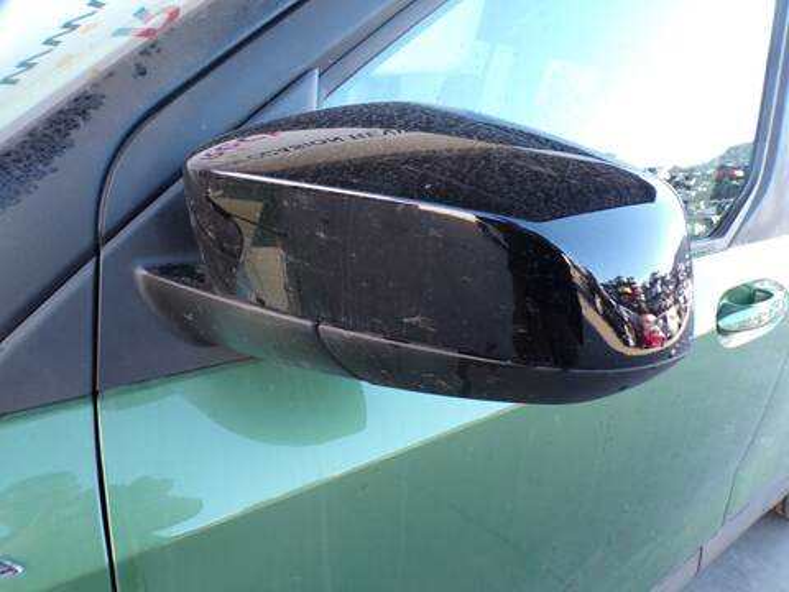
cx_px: 394
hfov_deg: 71.6
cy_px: 296
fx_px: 547
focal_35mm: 24
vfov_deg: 56.8
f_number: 3
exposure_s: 1/58
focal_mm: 4.3
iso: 100
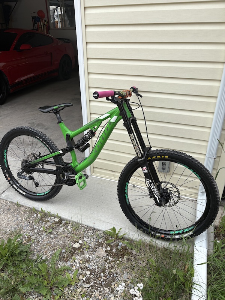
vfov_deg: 67.3
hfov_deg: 53.1
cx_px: 112
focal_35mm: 26
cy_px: 150
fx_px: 225
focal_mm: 5.96
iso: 50
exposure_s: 1/1667
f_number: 1.6
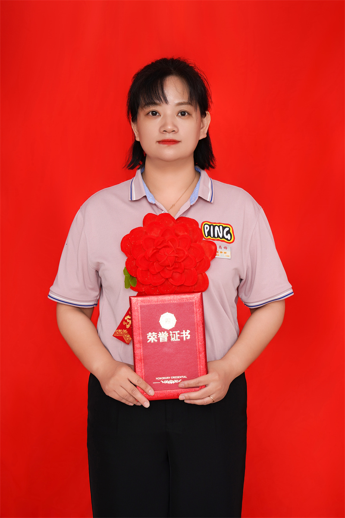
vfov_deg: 19.5
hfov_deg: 13.0
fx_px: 1509
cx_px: 172
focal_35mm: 105
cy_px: 259
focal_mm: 105
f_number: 11
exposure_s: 1/160
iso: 100
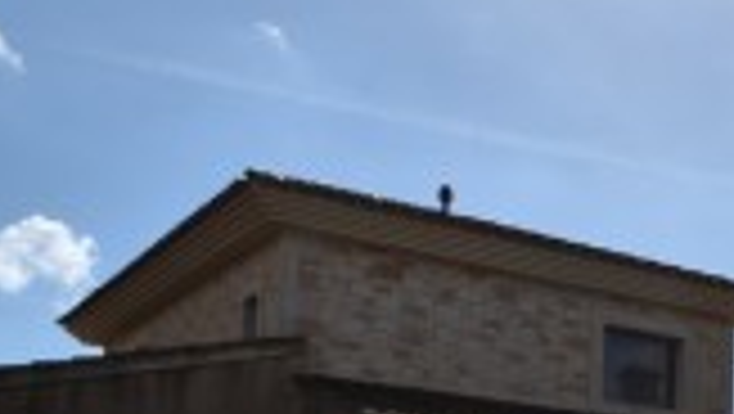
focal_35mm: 69
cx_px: 1036
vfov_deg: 16.2
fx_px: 1344
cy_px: 601
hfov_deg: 25.0
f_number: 13
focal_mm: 14
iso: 100
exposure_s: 1/200
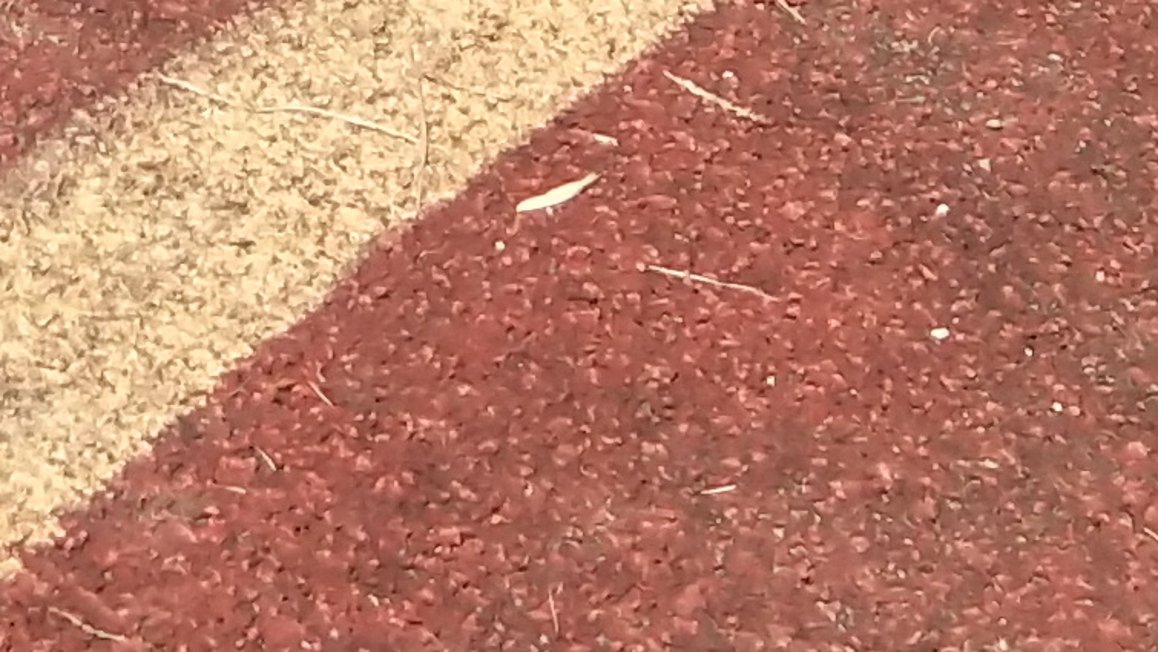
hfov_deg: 11.2
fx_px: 5712
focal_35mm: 186
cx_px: -538
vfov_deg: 5.8
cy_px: -1697
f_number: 2.2
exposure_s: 1/861
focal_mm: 3.69
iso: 50
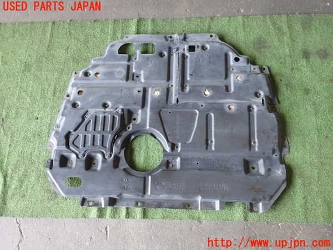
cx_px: 166
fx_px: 289
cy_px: 125
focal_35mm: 30
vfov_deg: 46.8
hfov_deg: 60.0
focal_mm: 5.4
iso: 200
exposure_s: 1/50
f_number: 2.3
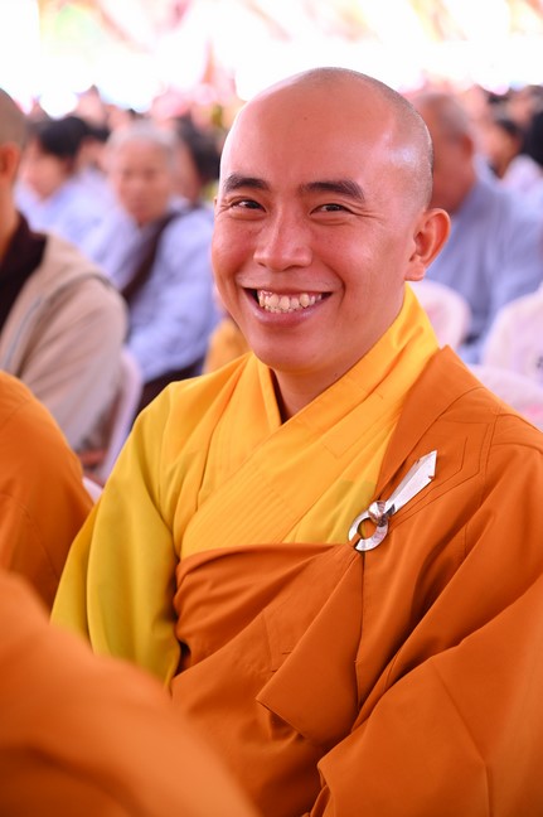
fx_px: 1949
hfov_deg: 15.9
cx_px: 272
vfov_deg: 23.7
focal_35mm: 86
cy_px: 408
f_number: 4.5
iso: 1600
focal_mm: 86
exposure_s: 1/160
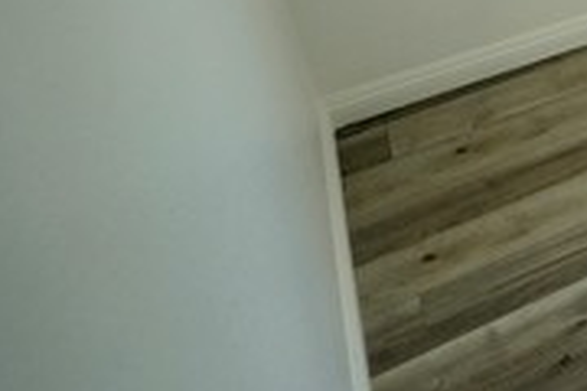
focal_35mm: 57
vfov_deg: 20.2
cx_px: 1004
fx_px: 929
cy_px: -207
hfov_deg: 23.0
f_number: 4
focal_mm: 16
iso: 400
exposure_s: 1/60
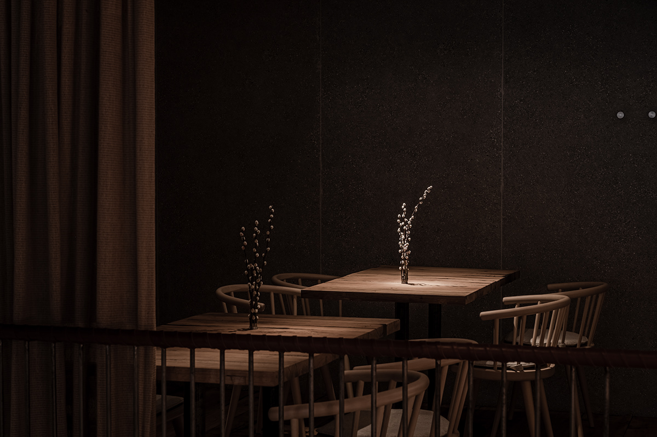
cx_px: 328
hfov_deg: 31.9
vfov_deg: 21.5
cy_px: 218
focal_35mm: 63
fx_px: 1149
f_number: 9
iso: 200
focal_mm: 63
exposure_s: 1/8
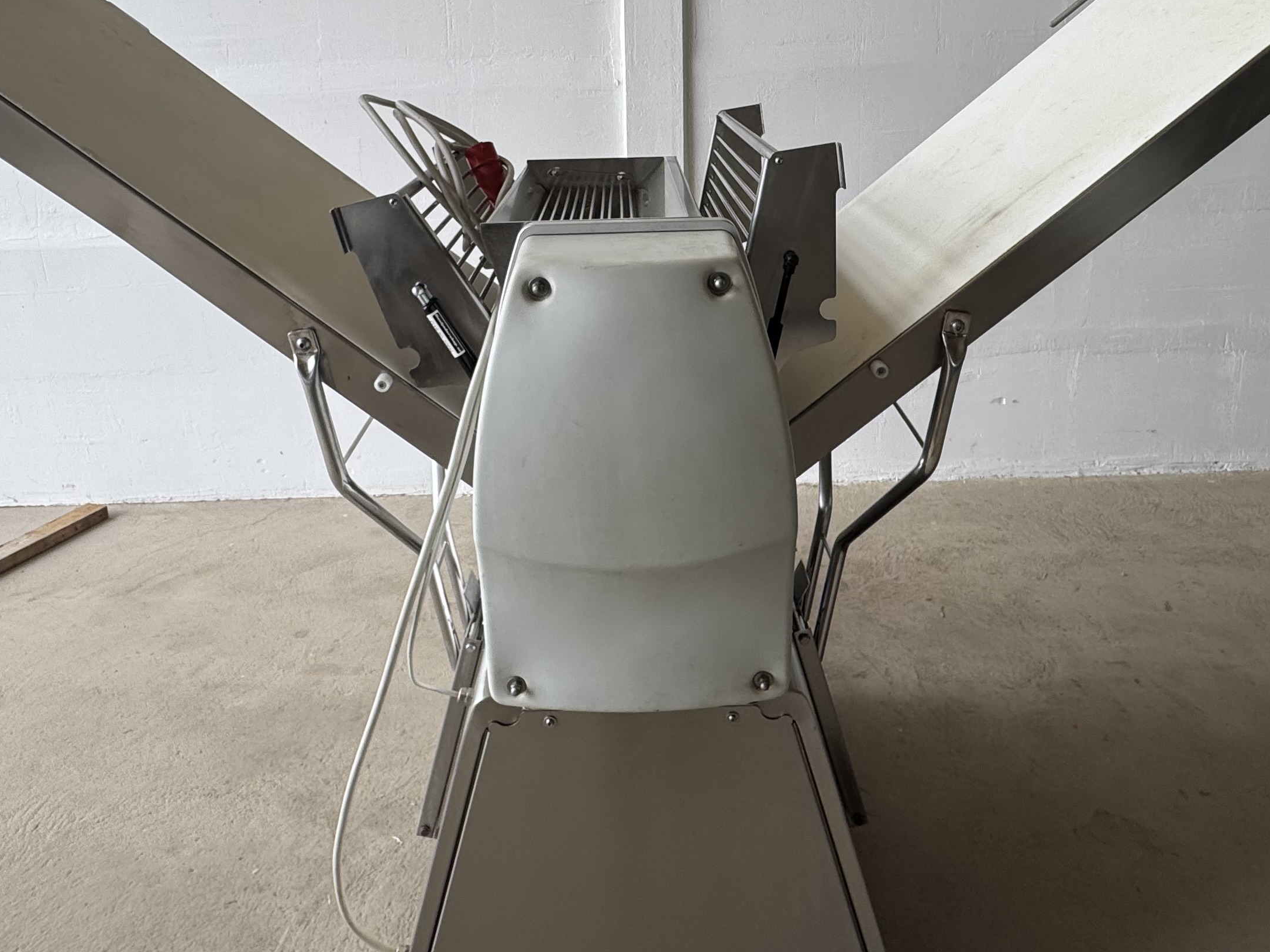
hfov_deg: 67.3
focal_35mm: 26
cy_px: 270
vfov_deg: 51.4
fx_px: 954
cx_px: 624
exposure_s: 1/216
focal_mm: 2.22
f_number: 2.2
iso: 40
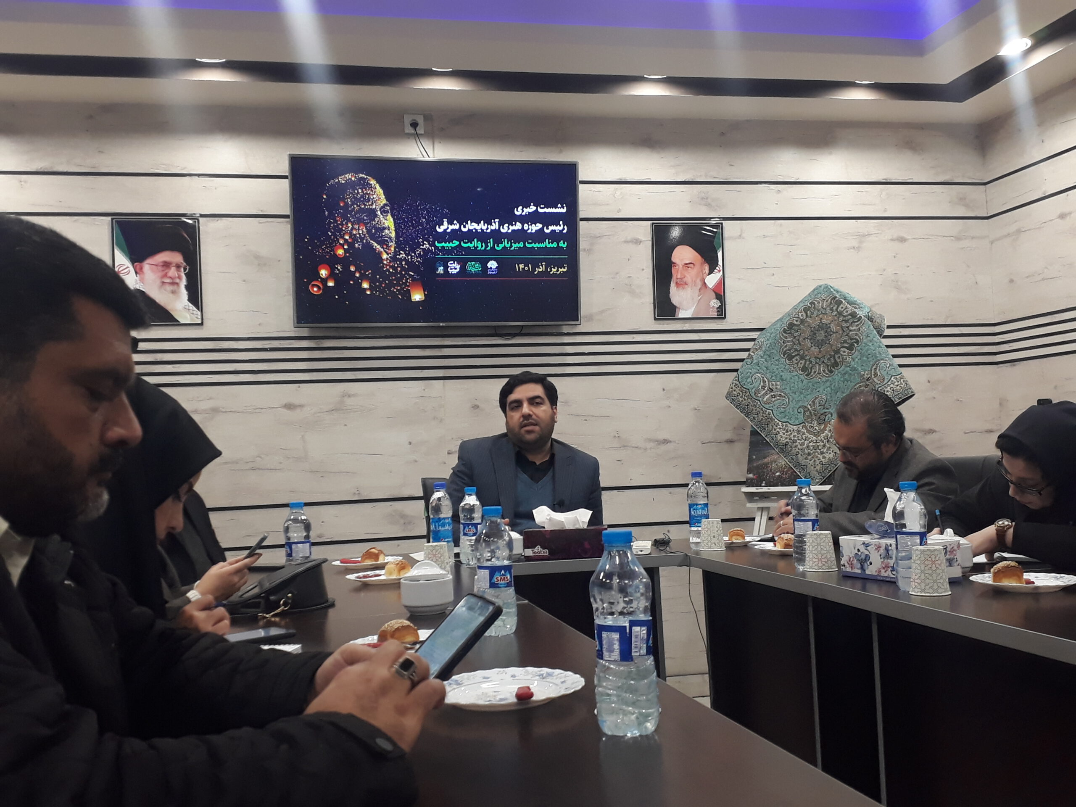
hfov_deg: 65.3
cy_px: 404
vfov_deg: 51.4
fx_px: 839
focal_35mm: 27
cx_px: 538
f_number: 1.9
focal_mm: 3.6
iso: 100
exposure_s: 1/33
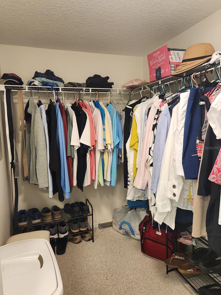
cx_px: 107
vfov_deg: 71.6
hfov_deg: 56.8
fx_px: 204
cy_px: 148
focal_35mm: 24
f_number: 1.8
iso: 250
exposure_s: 1/120
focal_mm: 5.4
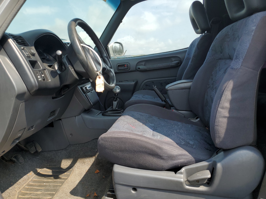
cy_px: 100
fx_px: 200
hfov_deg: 67.3
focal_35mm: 26
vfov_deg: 53.1
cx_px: 133
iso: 50
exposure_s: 1/1429
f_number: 1.5
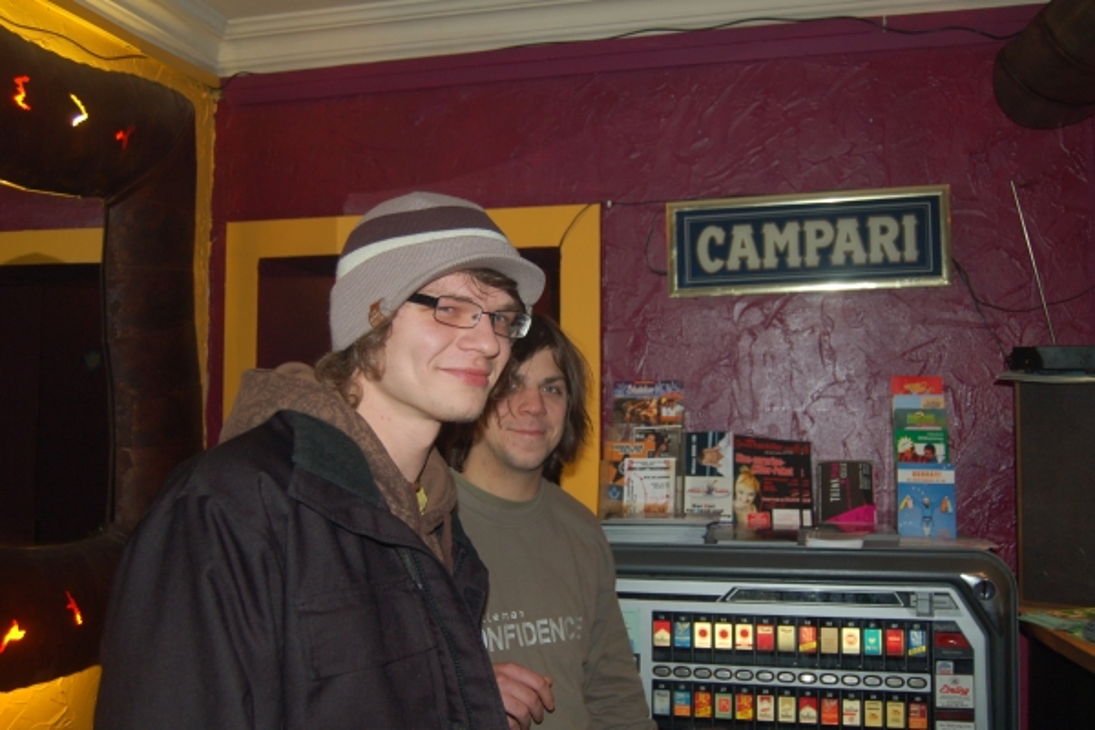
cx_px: 548
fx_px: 1004
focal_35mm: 33
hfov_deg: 57.2
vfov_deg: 40.0
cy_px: 365
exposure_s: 1/60
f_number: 3.8
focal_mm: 22
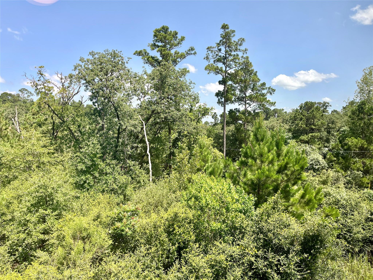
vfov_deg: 53.1
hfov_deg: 67.3
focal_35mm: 26
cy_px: 140
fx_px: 280
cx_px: 186
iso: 50
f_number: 1.6
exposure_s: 1/1339
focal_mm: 5.1
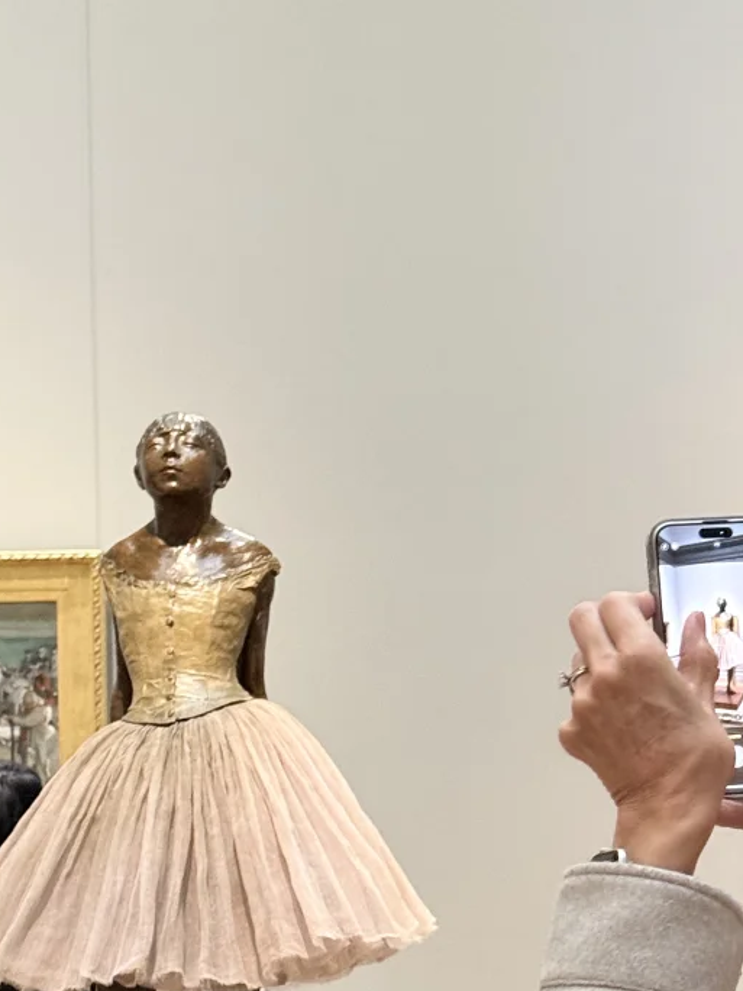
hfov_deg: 14.6
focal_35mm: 101
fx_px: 2890
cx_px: 372
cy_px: 626
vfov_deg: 19.4
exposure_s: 1/40
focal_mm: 6.76
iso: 500
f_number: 1.78
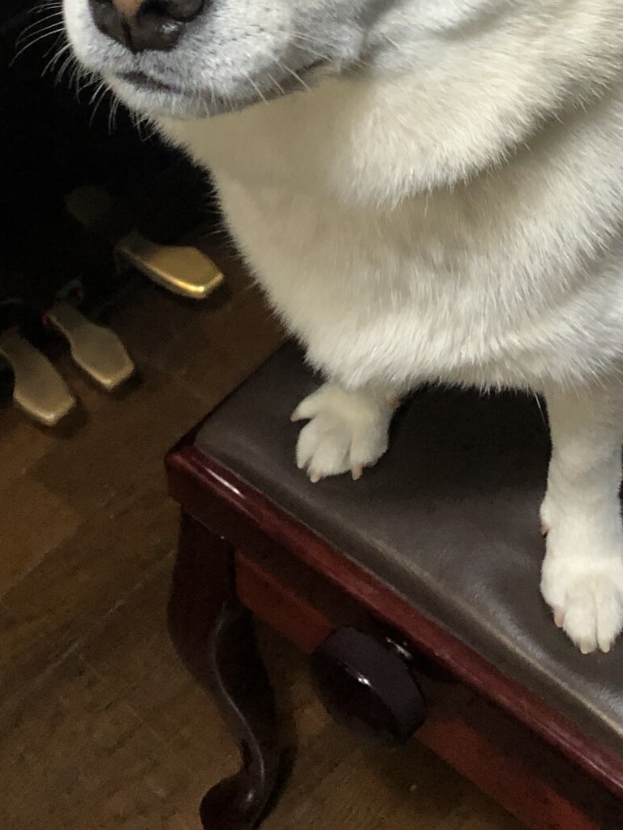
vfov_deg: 26.4
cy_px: 16
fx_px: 1680
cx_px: 297
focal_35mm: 70
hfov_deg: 21.0
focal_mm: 3.99
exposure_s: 1/16
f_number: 1.8
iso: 100
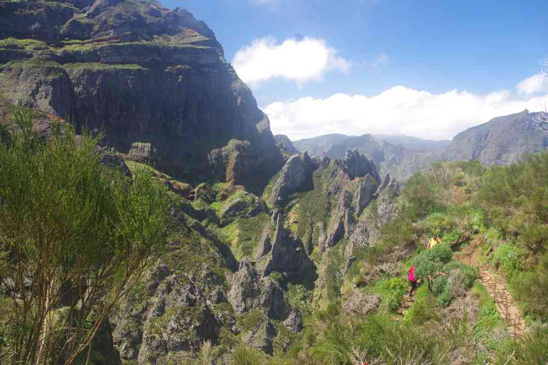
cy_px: 182
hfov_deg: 55.1
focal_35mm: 34
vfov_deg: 38.4
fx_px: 525
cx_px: 274
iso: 200
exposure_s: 1/50
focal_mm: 23
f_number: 10
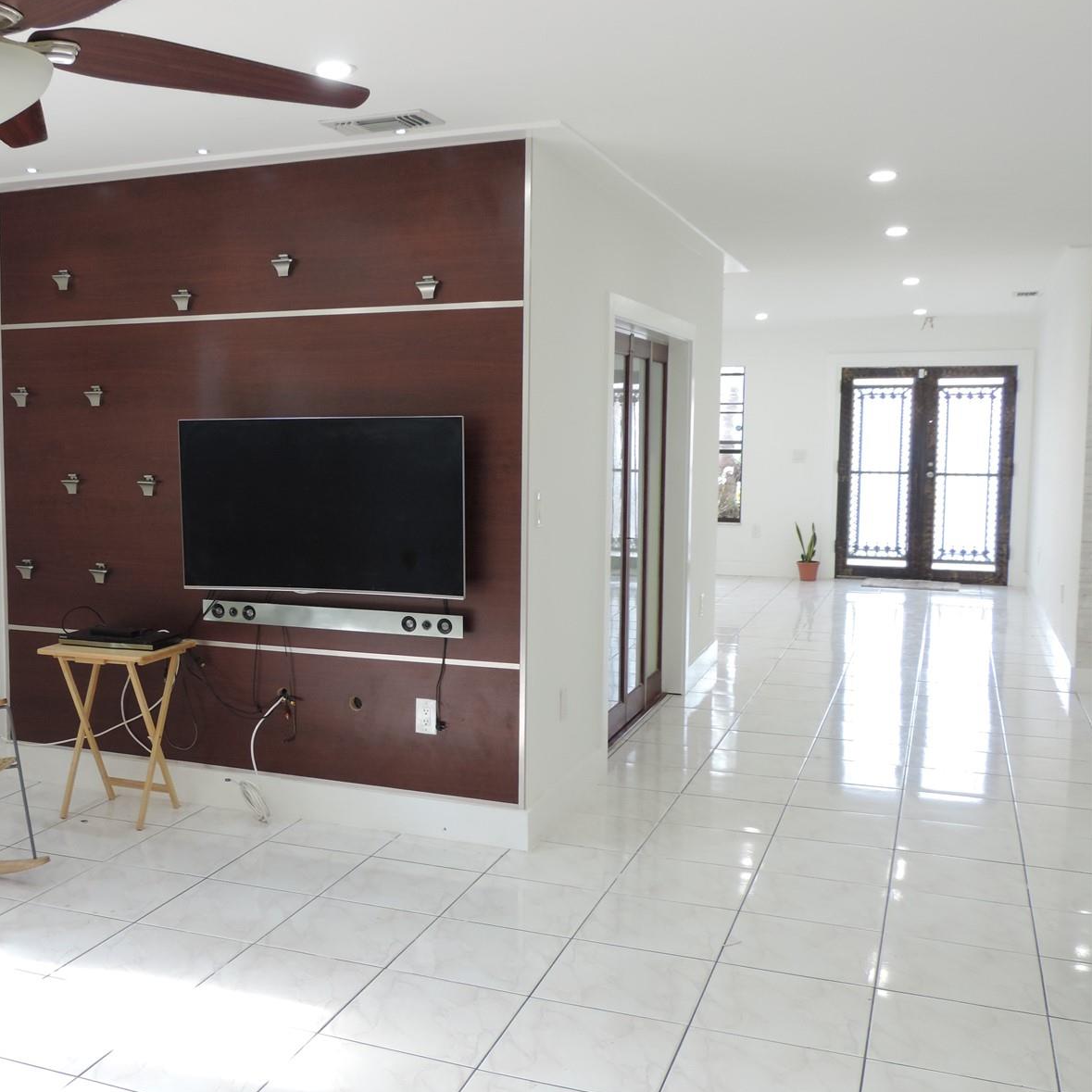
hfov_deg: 45.3
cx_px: 355
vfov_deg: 46.0
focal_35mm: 36
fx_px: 1285
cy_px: 546
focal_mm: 5.3
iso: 125
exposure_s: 1/30
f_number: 3.1
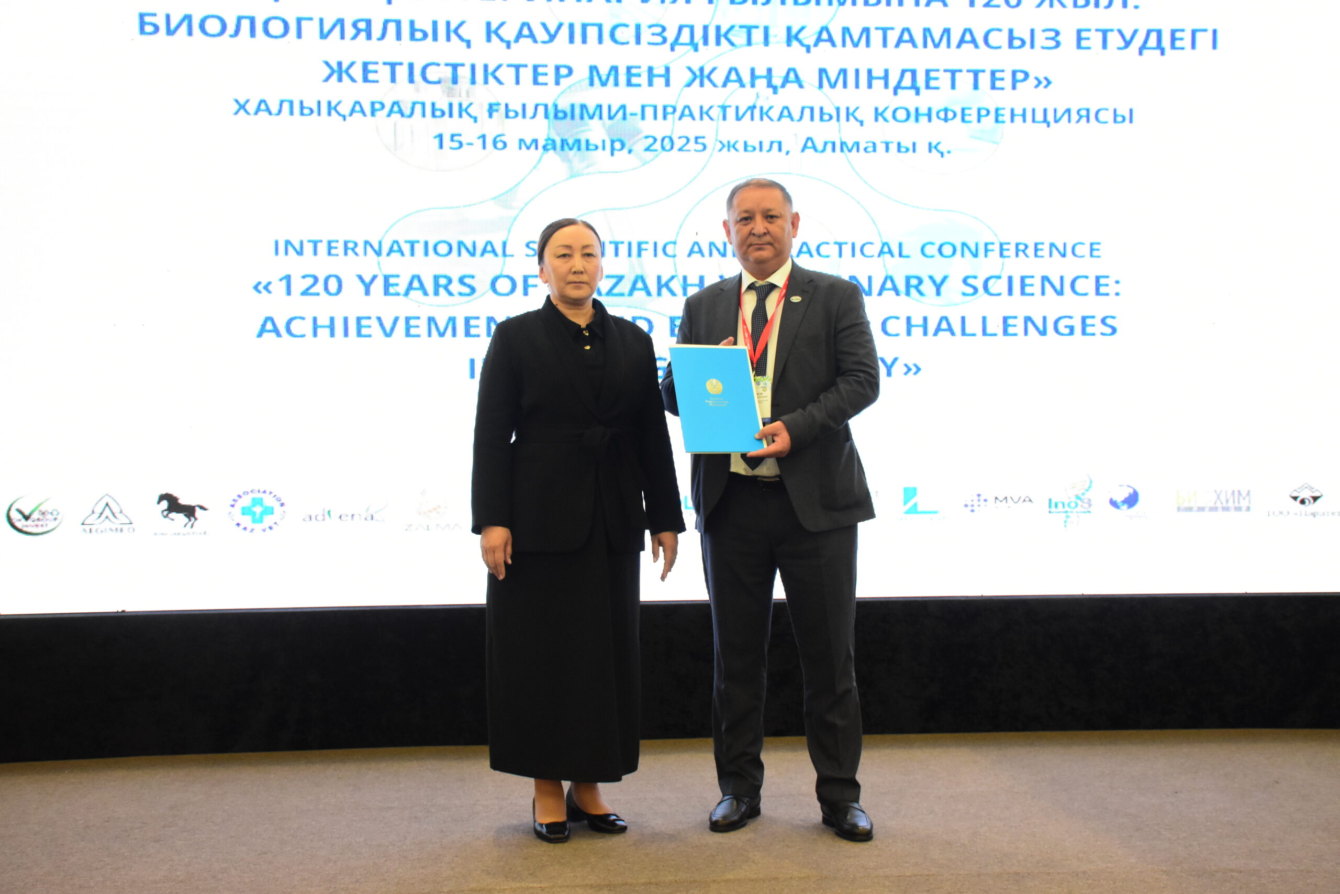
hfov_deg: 41.1
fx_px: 1787
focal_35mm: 48
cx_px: 670
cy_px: 447
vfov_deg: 28.1
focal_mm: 32
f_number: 5.6
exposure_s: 1/125
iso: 2500
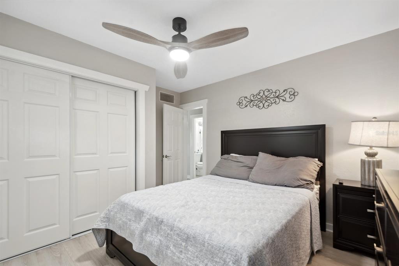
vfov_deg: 77.3
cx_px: 200
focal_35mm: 15
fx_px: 166
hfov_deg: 100.4
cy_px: 133
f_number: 8
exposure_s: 1/8
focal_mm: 10
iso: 200
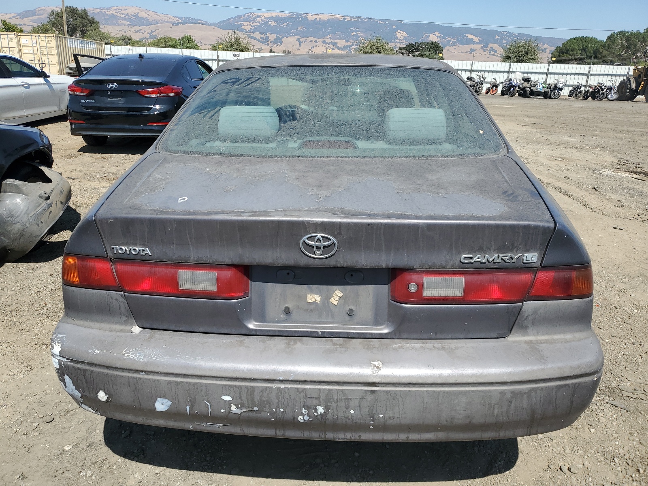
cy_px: 243
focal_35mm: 26
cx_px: 324
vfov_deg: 53.1
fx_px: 487
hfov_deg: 67.3
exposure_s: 1/3333
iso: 50
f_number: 1.5
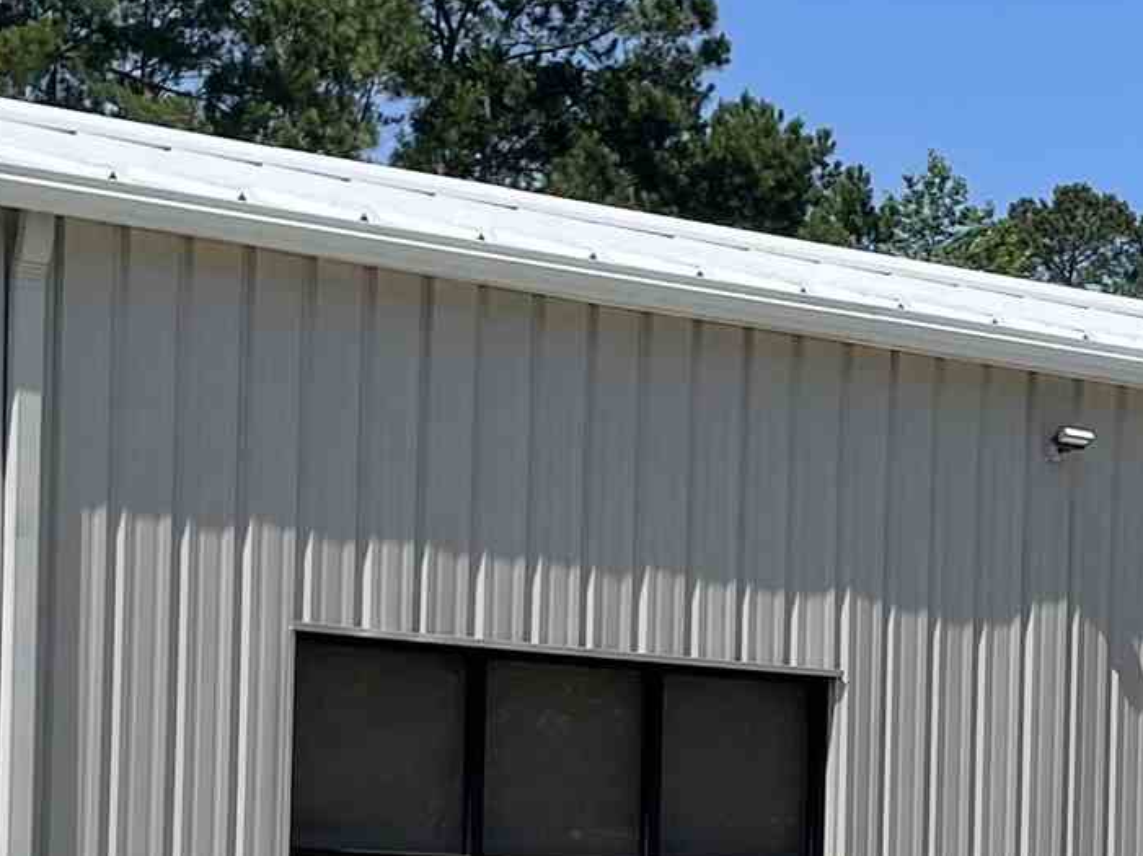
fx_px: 3762
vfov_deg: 12.7
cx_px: 1006
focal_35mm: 114
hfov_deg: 17.1
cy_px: 957
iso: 32
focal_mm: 4.2
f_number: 1.6
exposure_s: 1/4651
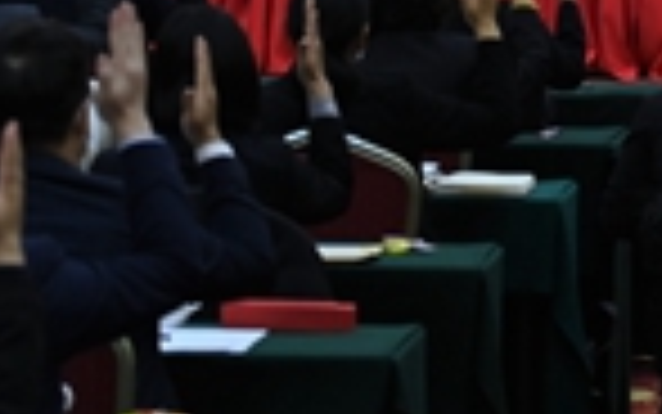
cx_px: 1000
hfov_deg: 6.1
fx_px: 6137
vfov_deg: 3.9
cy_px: -187
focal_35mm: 340
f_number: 4
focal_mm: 70
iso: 1400
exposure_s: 1/160
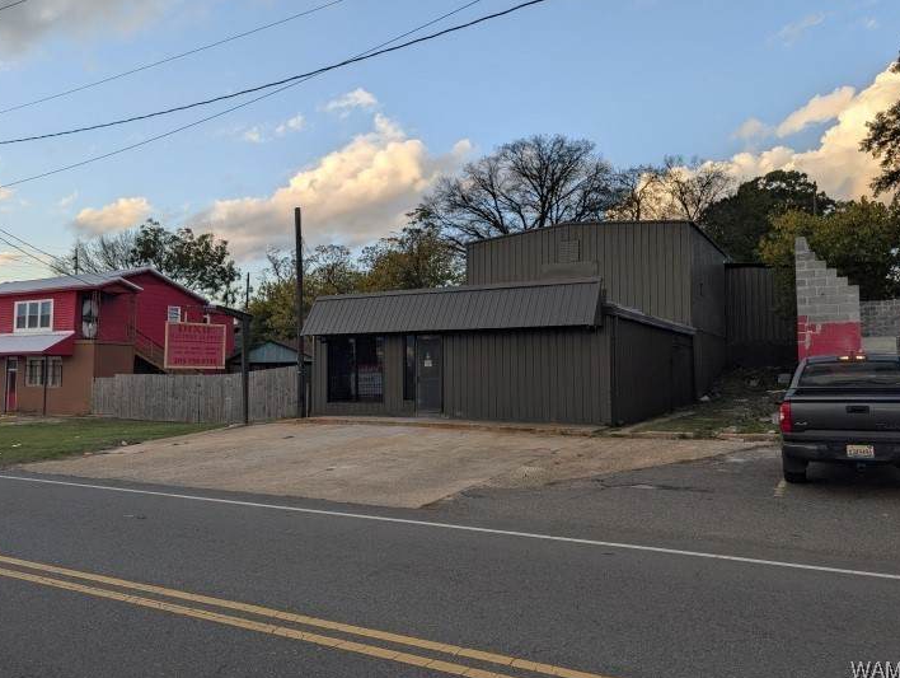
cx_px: 426
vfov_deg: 51.4
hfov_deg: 65.2
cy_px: 310
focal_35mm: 27
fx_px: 703
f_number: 1.68
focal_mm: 6.9
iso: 21
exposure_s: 1/408
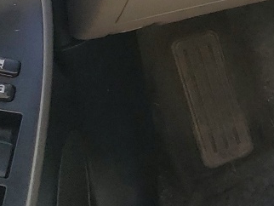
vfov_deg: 11.2
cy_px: -81
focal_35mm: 129
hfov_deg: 12.4
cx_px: 631
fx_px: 1022
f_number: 1.5
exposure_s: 1/323
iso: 50
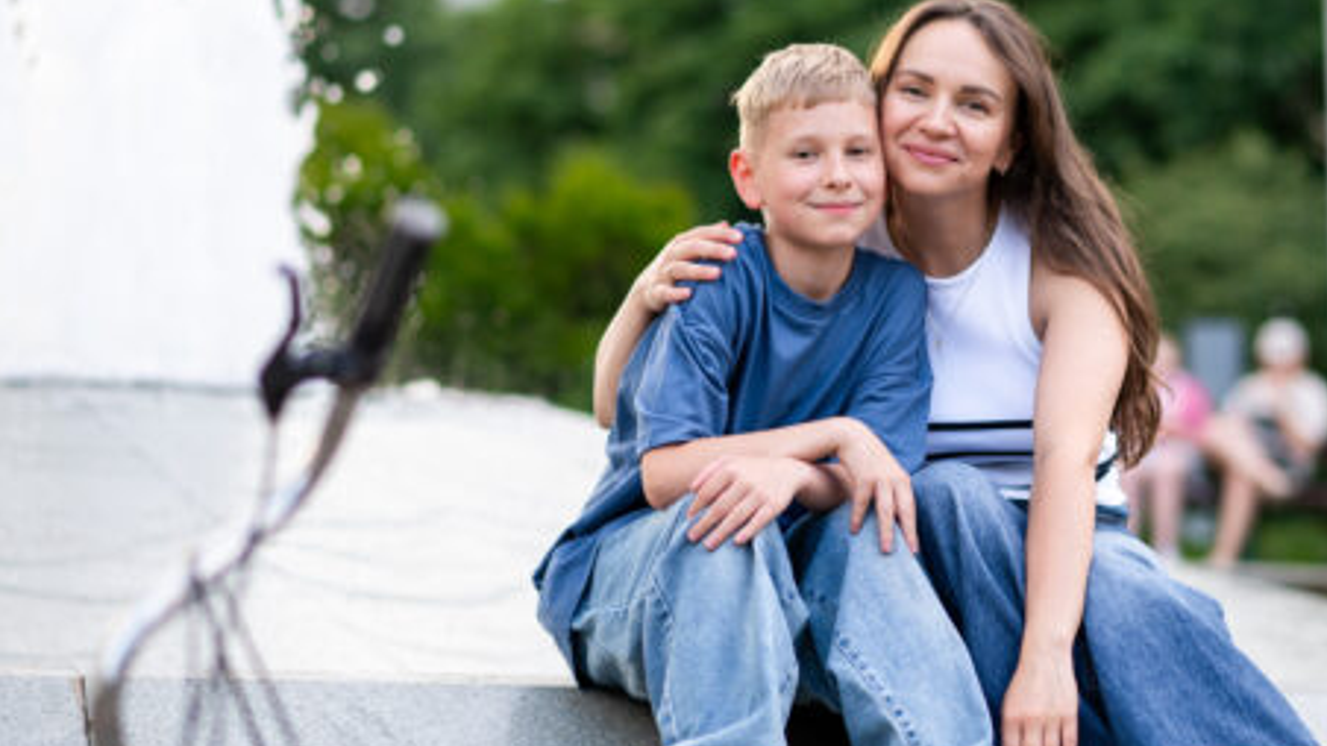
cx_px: 828
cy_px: 386
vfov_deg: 10.3
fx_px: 4151
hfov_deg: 18.1
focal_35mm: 118
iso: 320
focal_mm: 85
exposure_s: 1/500
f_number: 2.5
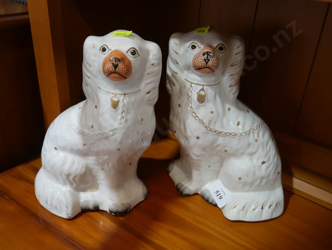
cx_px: 166
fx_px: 326
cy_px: 125
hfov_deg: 53.9
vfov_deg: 41.8
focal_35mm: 34
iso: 250
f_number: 4
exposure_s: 1/60
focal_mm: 17
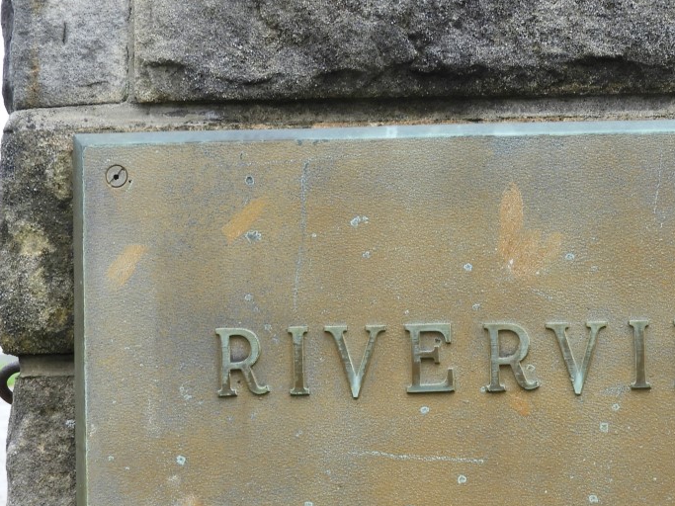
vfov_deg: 10.8
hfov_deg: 14.3
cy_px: 368
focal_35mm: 137
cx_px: 504
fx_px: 2671
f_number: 4.2
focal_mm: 11.6
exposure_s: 1/100
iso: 100
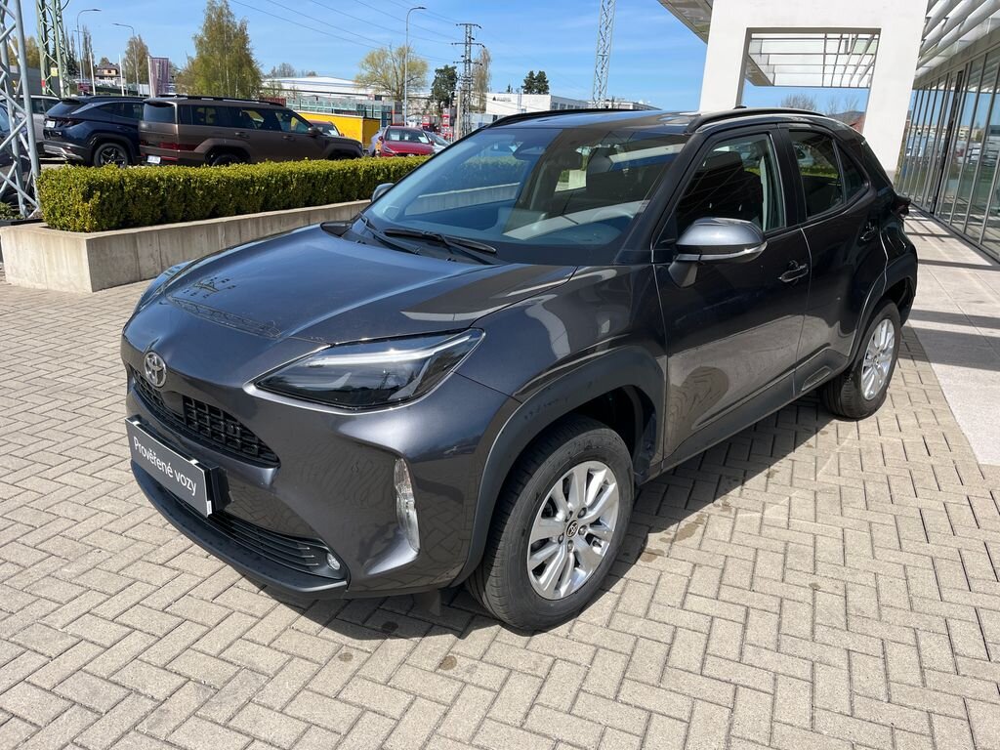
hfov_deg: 67.3
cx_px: 500
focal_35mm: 26
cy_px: 375
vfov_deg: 53.1
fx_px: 751
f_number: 1.6
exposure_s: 1/2571
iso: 50
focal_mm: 5.1
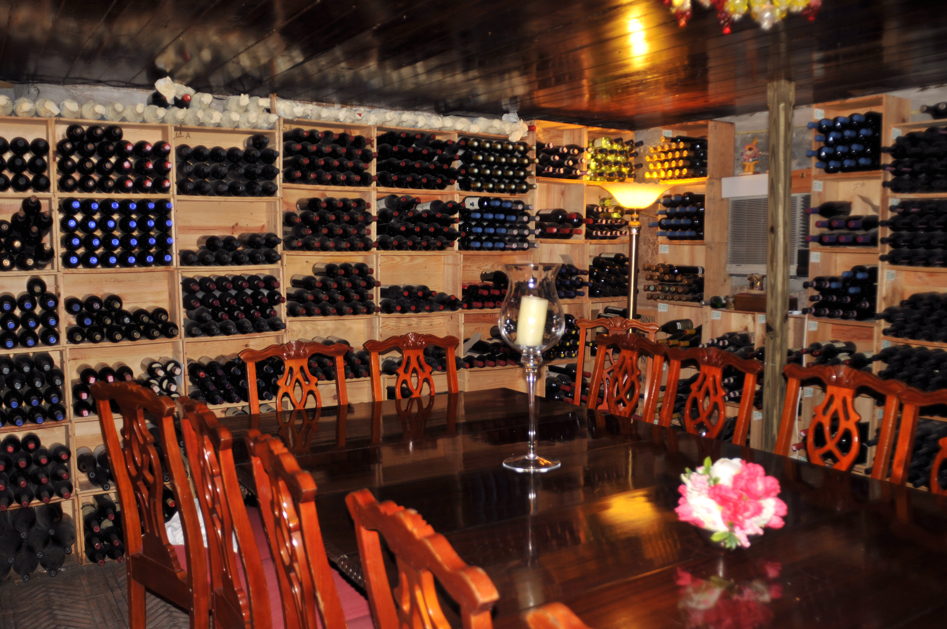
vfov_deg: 43.5
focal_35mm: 30
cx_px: 474
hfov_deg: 62.0
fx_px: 788
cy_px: 314
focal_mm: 20
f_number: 2.8
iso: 200
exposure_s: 1/60
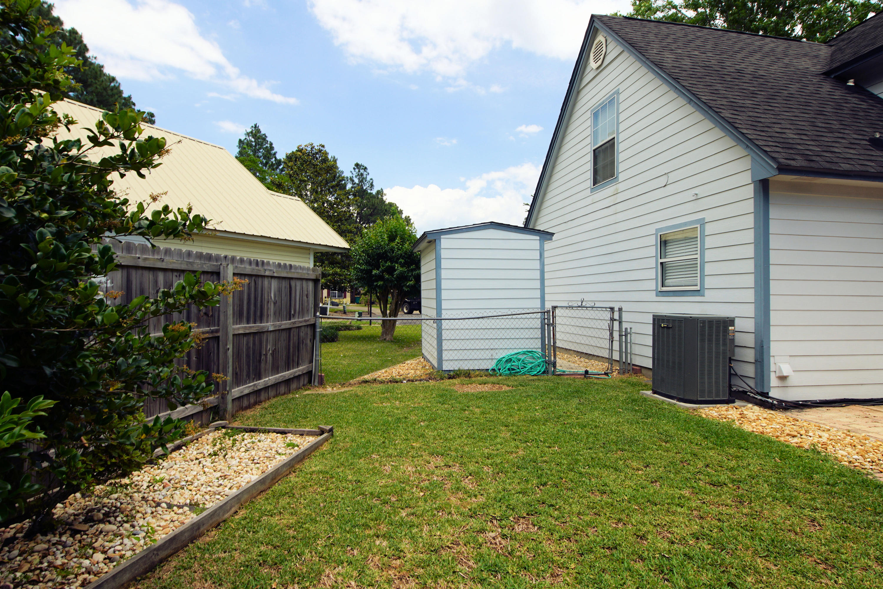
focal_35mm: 18
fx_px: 442
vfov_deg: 67.4
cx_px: 442
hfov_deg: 90.0
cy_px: 294
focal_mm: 12
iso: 100
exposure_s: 1/100
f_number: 11
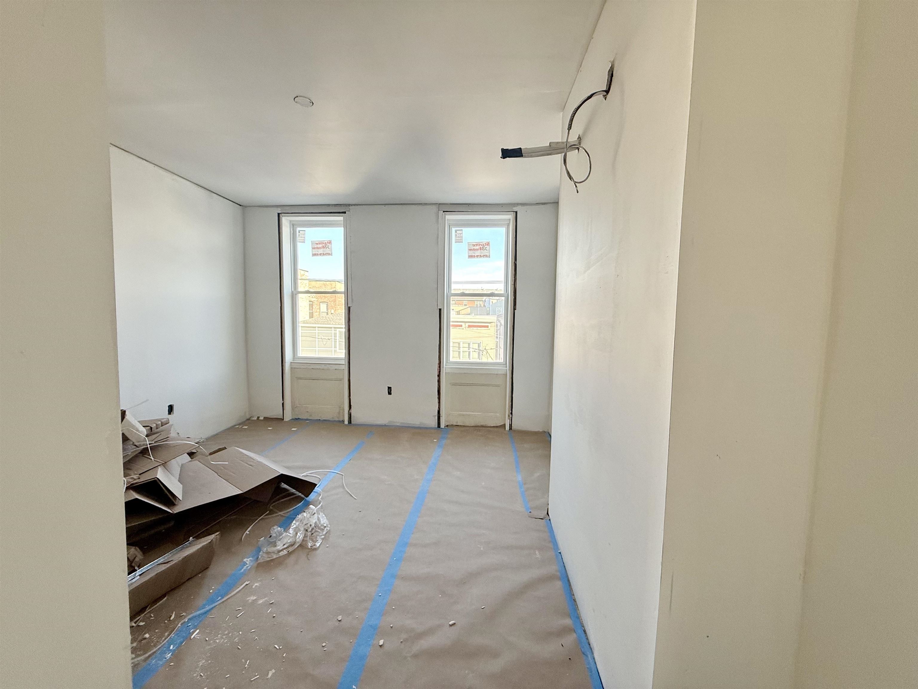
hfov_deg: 102.1
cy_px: 344
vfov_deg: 85.7
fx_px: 371
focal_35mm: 14
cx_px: 459
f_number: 2.2
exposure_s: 1/99
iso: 80
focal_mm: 2.22
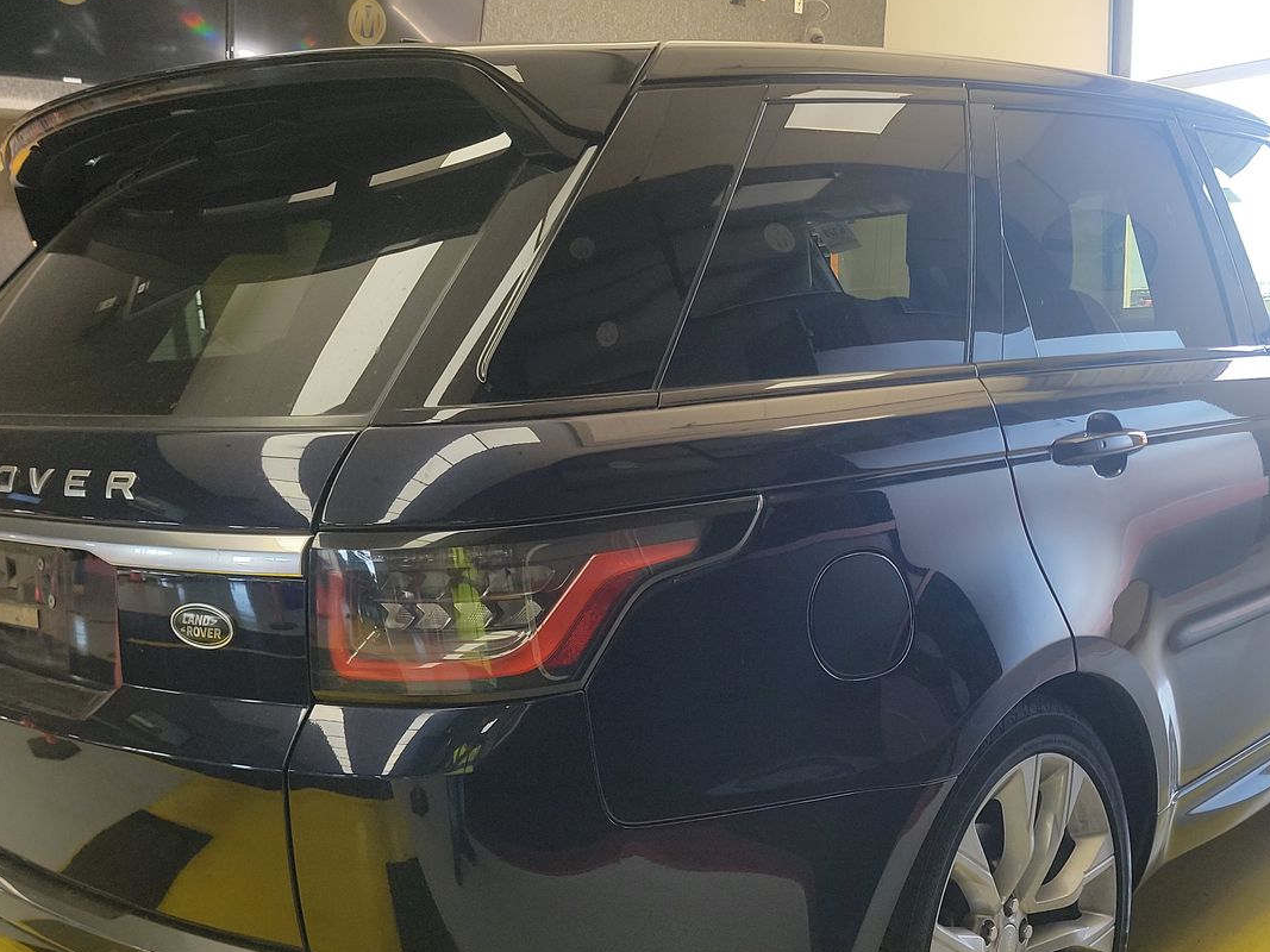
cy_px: 640
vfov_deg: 39.2
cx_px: 682
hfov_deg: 51.3
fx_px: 1321
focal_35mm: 36
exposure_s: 1/59
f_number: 1.8
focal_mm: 6.7
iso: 96
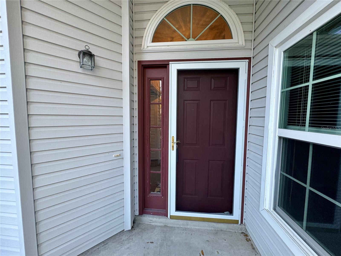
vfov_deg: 85.7
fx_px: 138
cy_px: 128
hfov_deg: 102.1
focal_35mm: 14
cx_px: 170
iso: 125
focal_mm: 2.22
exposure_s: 1/99
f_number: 2.2
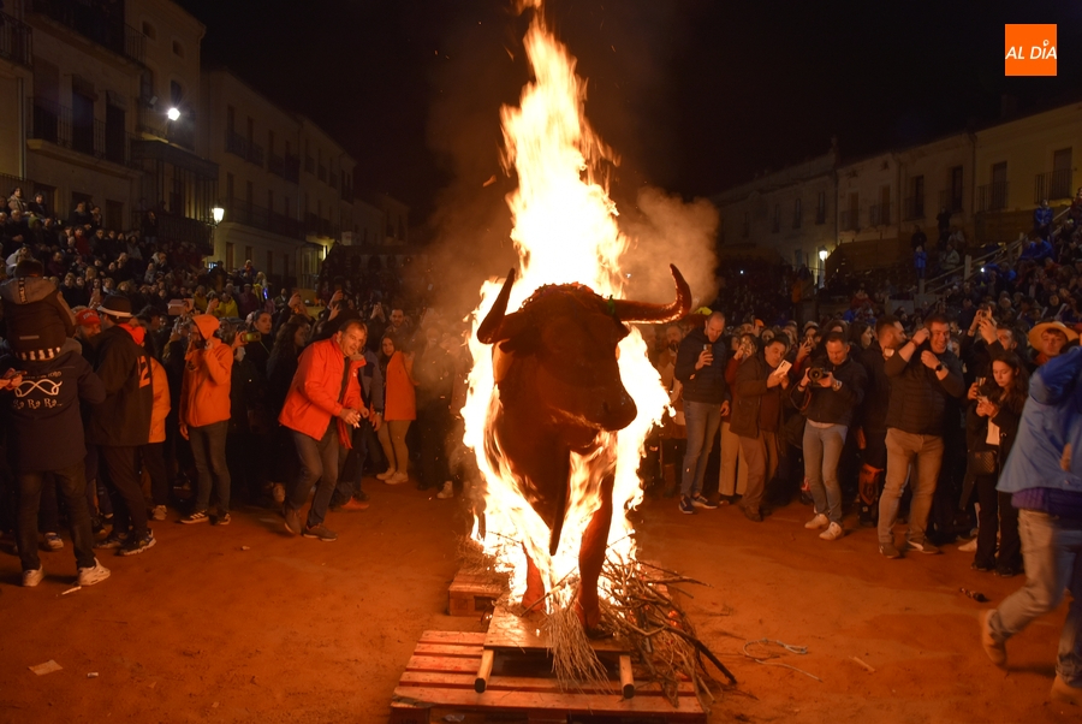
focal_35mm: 27
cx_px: 541
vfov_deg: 48.0
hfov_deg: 67.3
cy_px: 362
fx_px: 812
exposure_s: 1/60
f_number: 4
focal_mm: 18
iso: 400
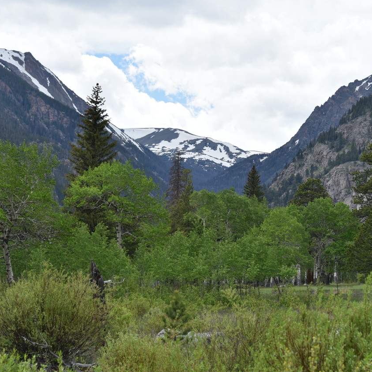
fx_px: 1532
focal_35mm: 126
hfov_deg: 13.8
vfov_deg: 13.8
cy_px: 186
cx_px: 244
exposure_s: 1/250
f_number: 8
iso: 100
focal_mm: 98
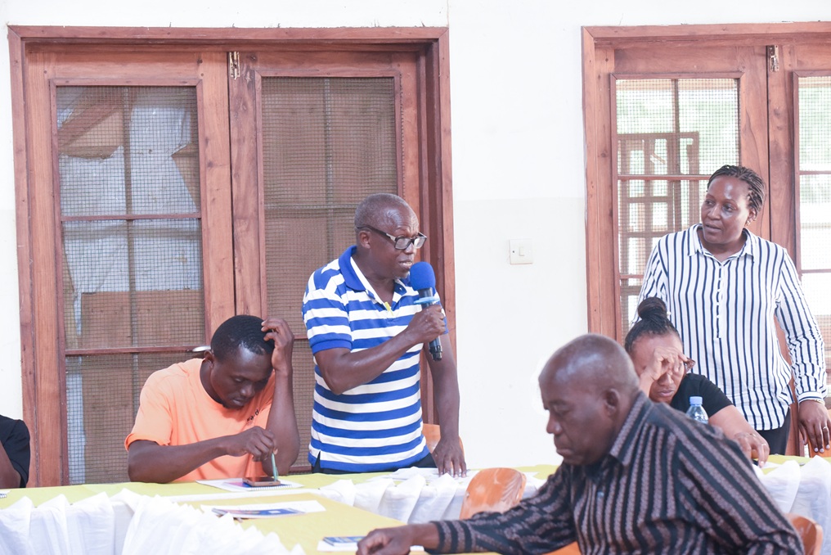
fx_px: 2771
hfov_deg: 17.1
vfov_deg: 11.4
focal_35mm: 120
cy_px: 278
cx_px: 416
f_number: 8
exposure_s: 1/125
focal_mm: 120
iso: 5000
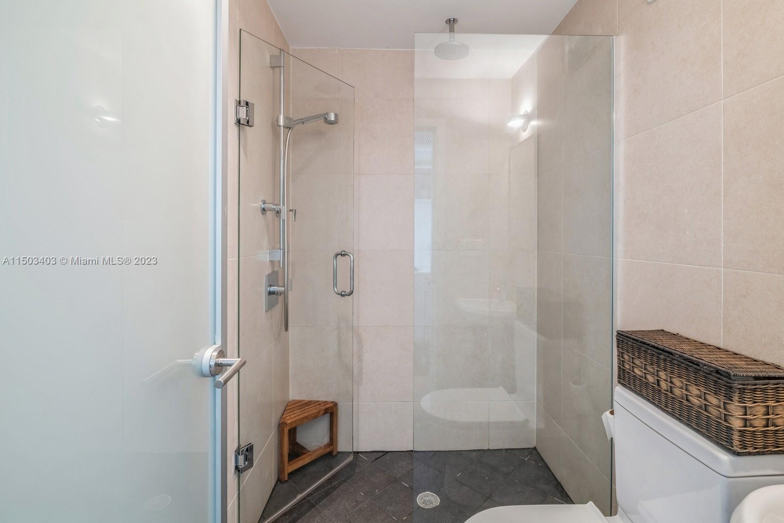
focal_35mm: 16
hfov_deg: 96.7
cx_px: 392
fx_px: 348
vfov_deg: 73.8
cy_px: 262
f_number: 10
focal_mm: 16
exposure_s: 1.3
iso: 200
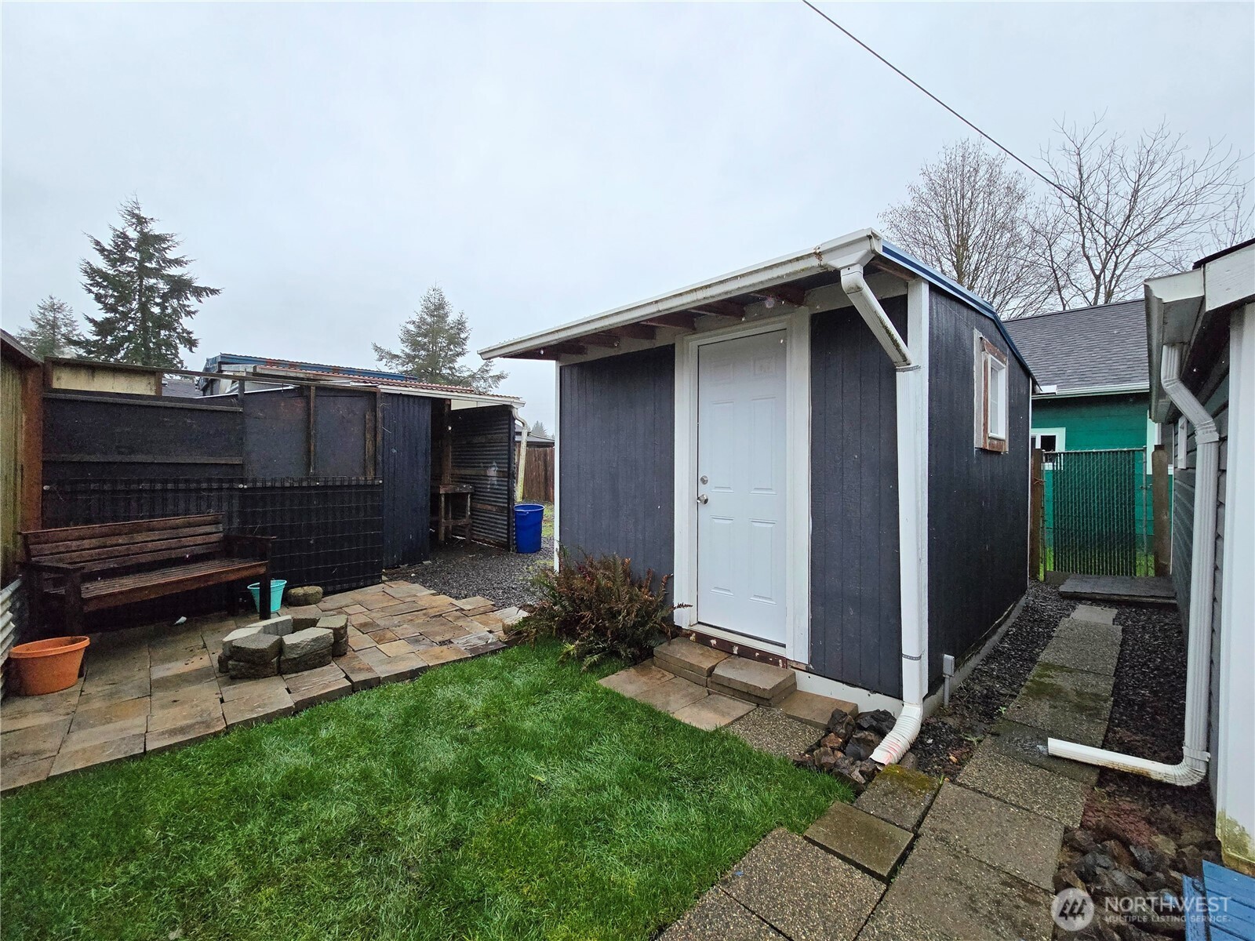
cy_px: 470
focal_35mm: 13
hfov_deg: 106.2
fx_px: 471
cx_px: 628
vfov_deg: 89.9
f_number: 2.2
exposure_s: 1/2000
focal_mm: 2.2
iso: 160
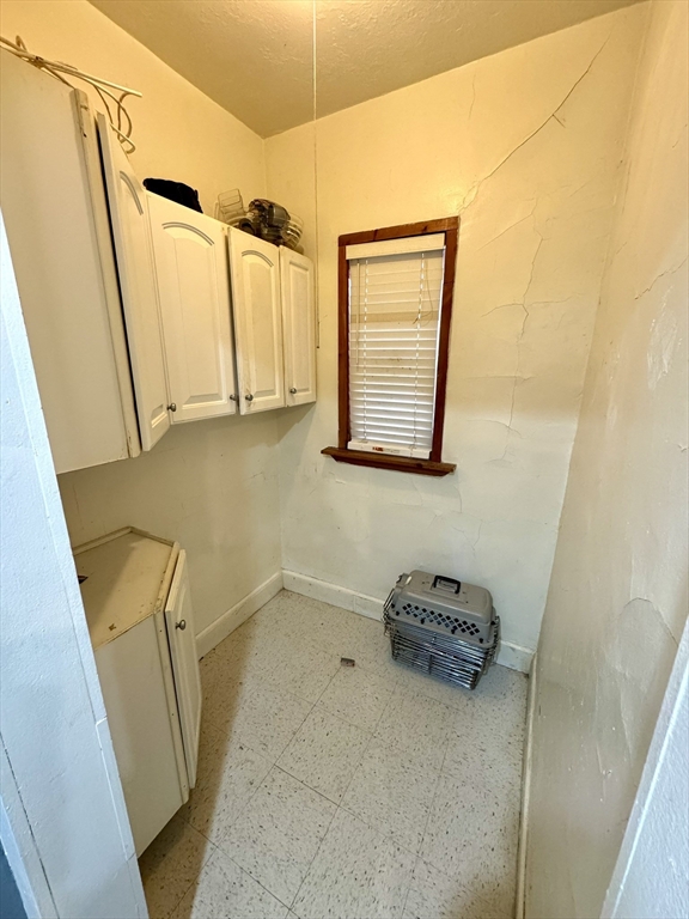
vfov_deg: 102.1
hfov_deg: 85.7
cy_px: 460
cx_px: 344
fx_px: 372
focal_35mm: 14
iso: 400
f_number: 2.2
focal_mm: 2.22
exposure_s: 1/60
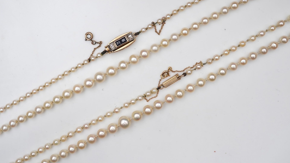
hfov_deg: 42.9
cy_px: 71
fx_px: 369
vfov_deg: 24.9
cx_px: 144
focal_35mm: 48
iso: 400
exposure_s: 1/125
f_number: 18
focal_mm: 30
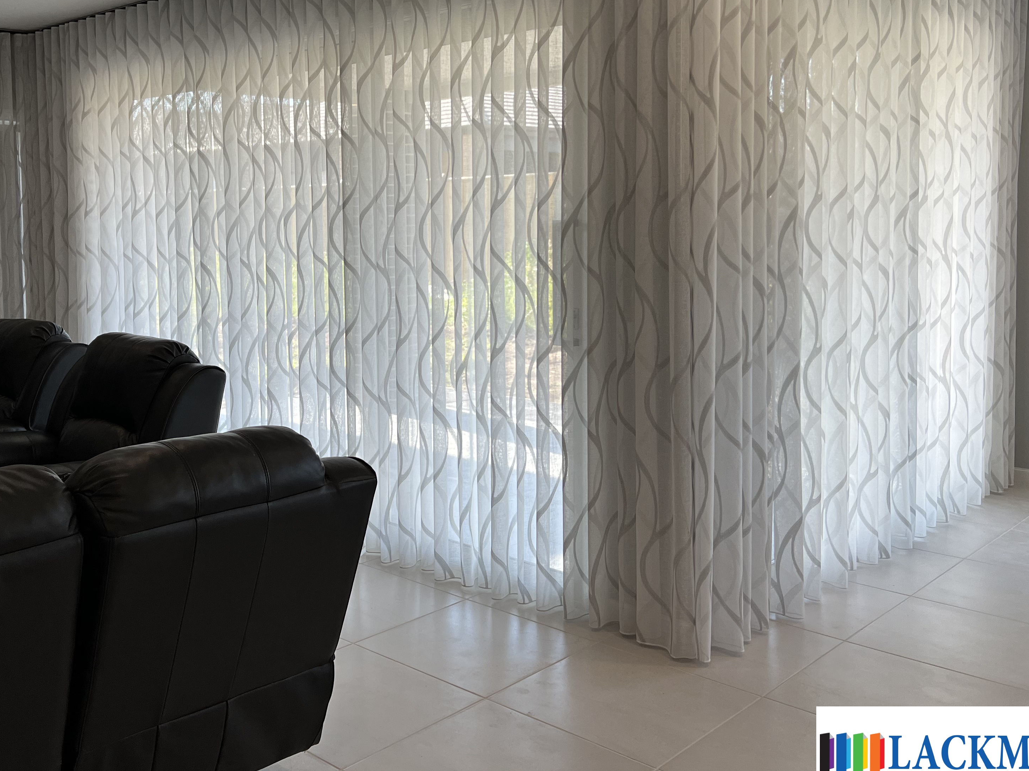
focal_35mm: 36
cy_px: 263
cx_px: 375
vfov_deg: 39.2
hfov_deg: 50.7
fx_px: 1070
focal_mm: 5.7
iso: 40
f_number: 1.5
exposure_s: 1/275
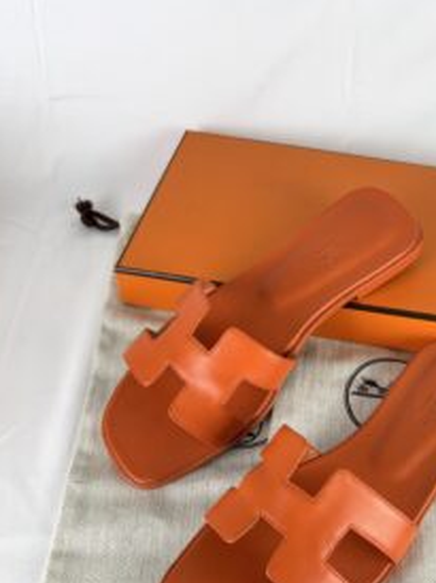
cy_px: 404
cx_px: 300
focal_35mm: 38
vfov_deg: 47.9
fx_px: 639
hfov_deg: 37.2
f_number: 1.5
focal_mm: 5.7
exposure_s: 1/100
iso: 40
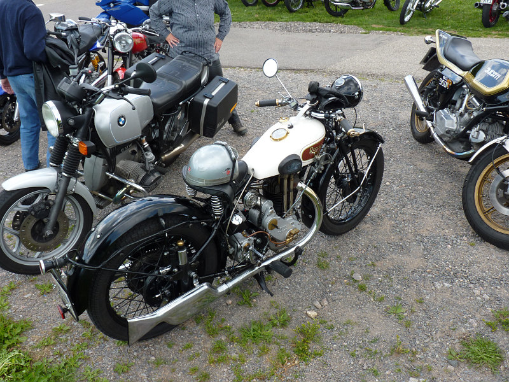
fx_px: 471
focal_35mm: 32
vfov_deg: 44.2
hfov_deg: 56.8
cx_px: 254
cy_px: 191
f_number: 4
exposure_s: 1/125
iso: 80
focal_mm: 5.6
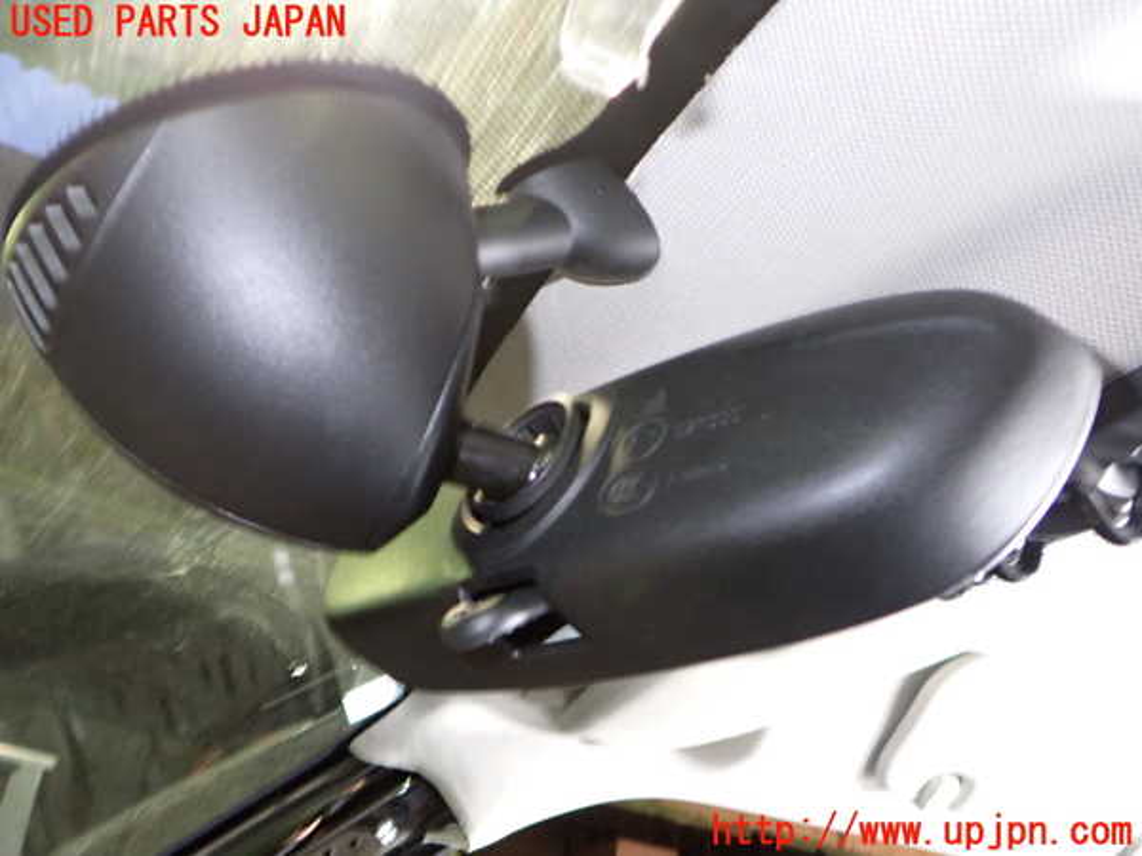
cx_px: 571
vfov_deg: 46.8
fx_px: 990
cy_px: 428
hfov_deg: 60.0
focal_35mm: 30
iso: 800
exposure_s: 1/20
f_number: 2.3
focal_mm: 5.4
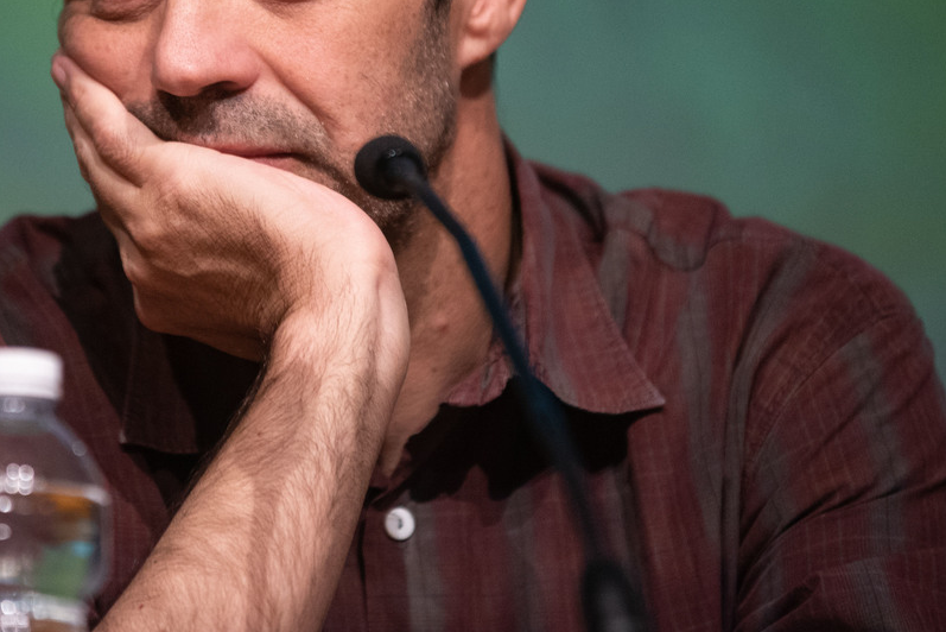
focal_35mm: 325
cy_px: 103
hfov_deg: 6.3
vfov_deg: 4.2
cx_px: 241
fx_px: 8543
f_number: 2.8
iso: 3200
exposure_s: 1/250
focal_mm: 185
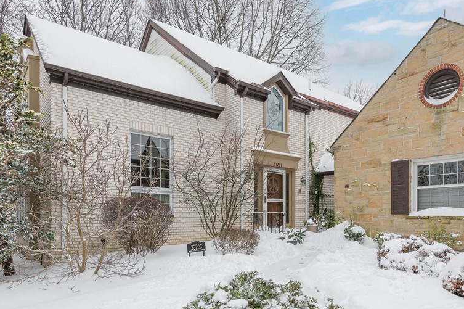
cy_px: 197
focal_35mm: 26
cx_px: 260
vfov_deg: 48.9
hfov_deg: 69.2
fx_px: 335
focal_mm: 18
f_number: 8
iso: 320
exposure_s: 1/500
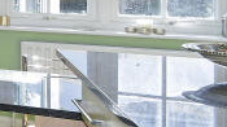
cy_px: -21
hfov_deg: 12.4
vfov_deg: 13.7
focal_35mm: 86
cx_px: -415
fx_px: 517
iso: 400
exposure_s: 1/160
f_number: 7.1
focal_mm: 14
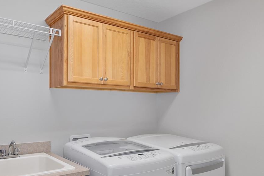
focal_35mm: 28
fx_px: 205
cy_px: 108
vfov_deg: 46.1
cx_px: 67
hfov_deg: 61.9
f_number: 8
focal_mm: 15
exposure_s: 1/25
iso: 500
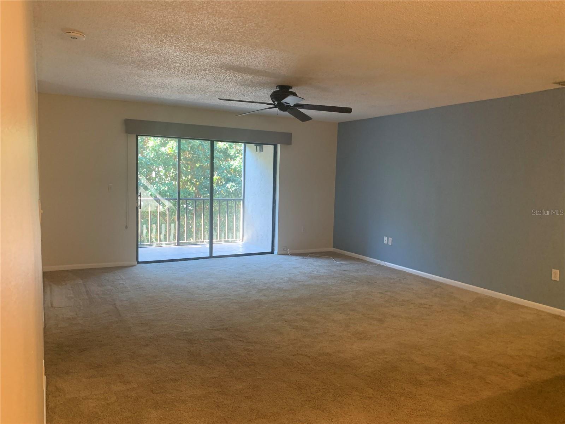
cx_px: 282
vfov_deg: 53.1
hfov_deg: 67.3
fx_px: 424
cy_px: 212
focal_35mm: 26
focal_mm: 4.25
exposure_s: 1/60
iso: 250
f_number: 1.8
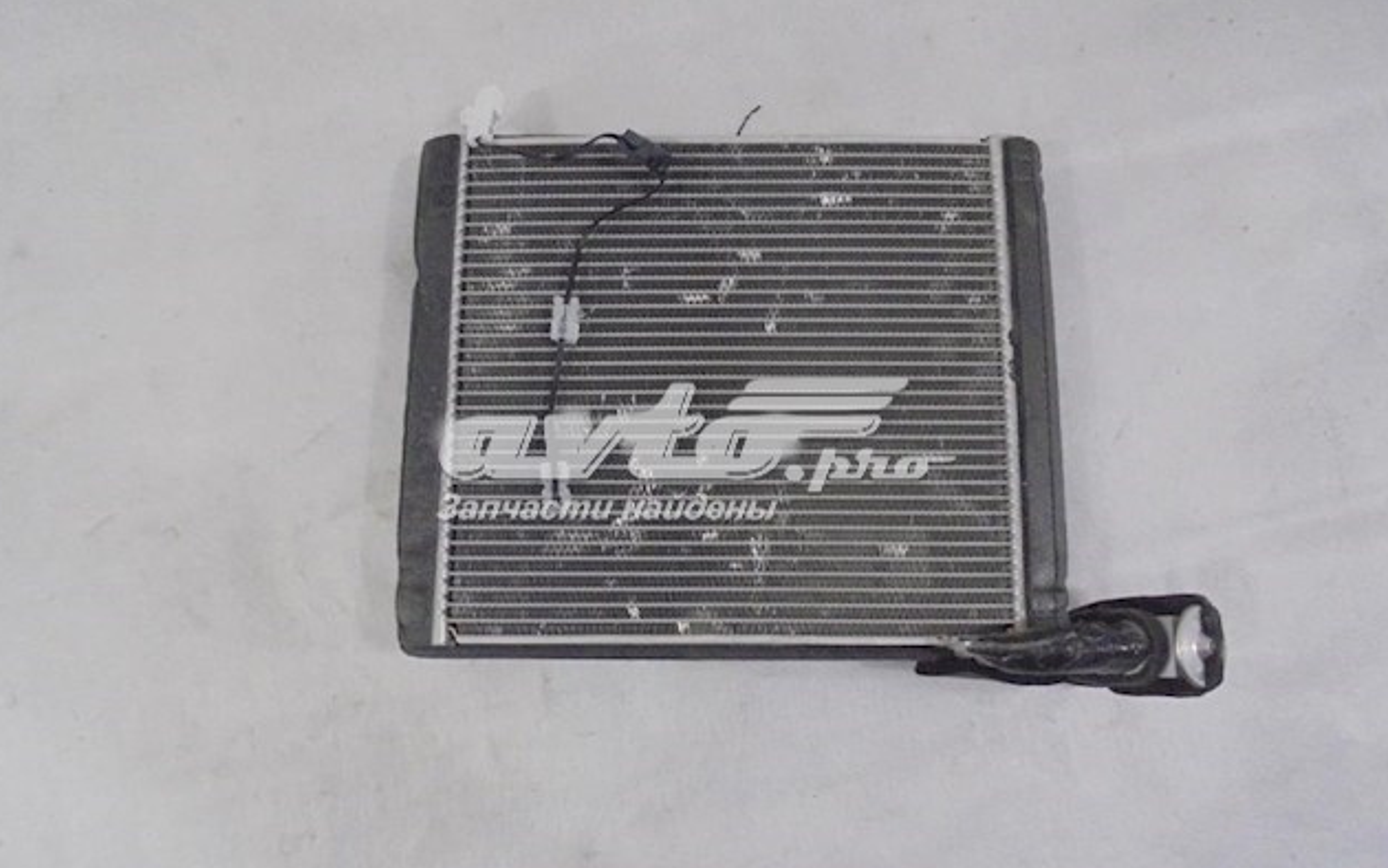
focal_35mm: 28
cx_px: 690
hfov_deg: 66.5
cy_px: 445
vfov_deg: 44.6
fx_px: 1059
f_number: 3.5
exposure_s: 1/50
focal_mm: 4.6
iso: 800
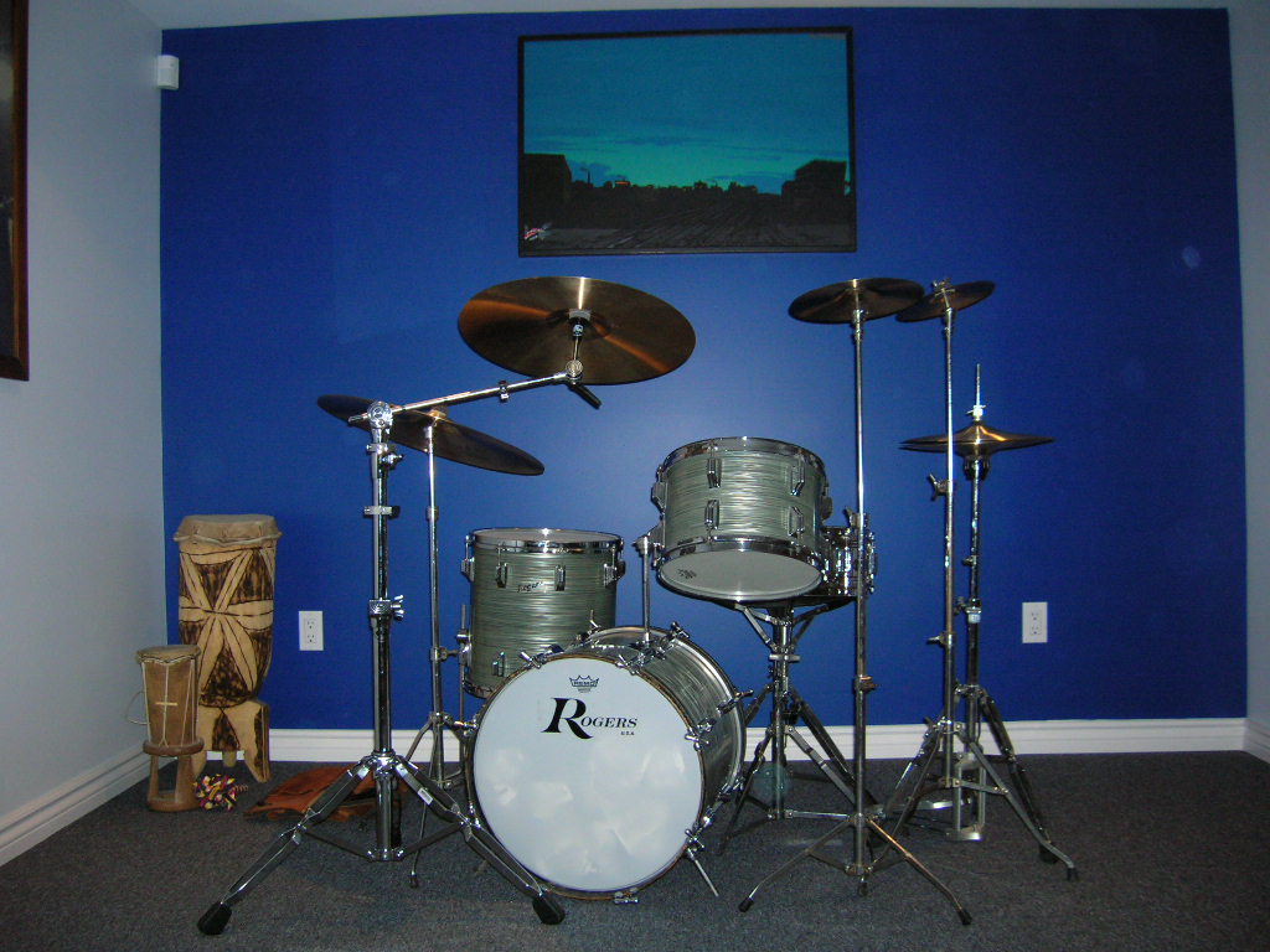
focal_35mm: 34
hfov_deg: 54.0
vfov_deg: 41.8
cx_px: 635
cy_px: 476
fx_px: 1247
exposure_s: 1/60.1
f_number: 2.9
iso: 136
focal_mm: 5.7
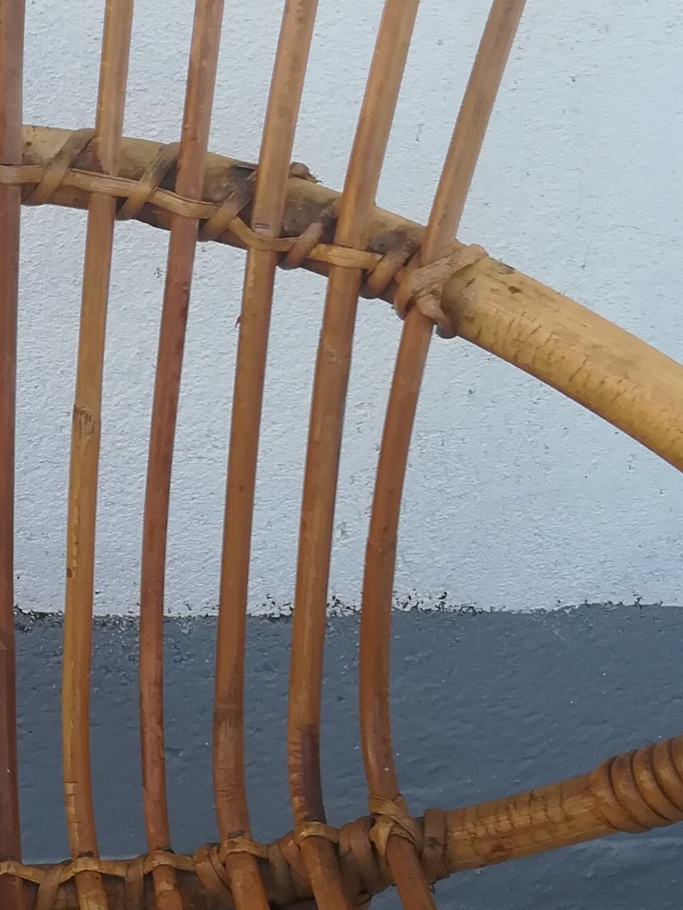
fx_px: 2052
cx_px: -126
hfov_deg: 18.0
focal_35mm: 78
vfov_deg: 25.0
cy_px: 506
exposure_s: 1/156
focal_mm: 3.83
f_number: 2.2
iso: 50
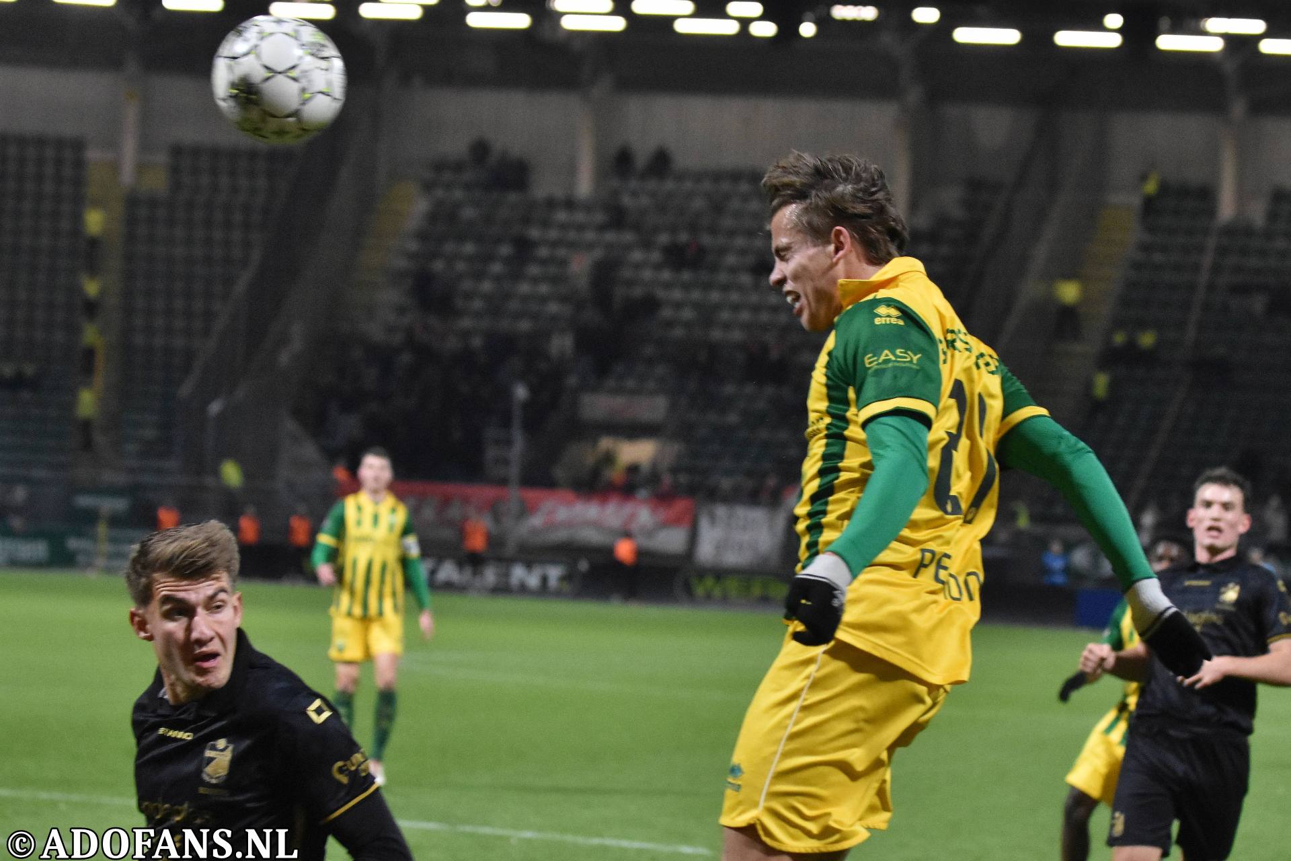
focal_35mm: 112
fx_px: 4034
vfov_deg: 12.2
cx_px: 646
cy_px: 430
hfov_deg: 18.2
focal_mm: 75
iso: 3200
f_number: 2.8
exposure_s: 1/800
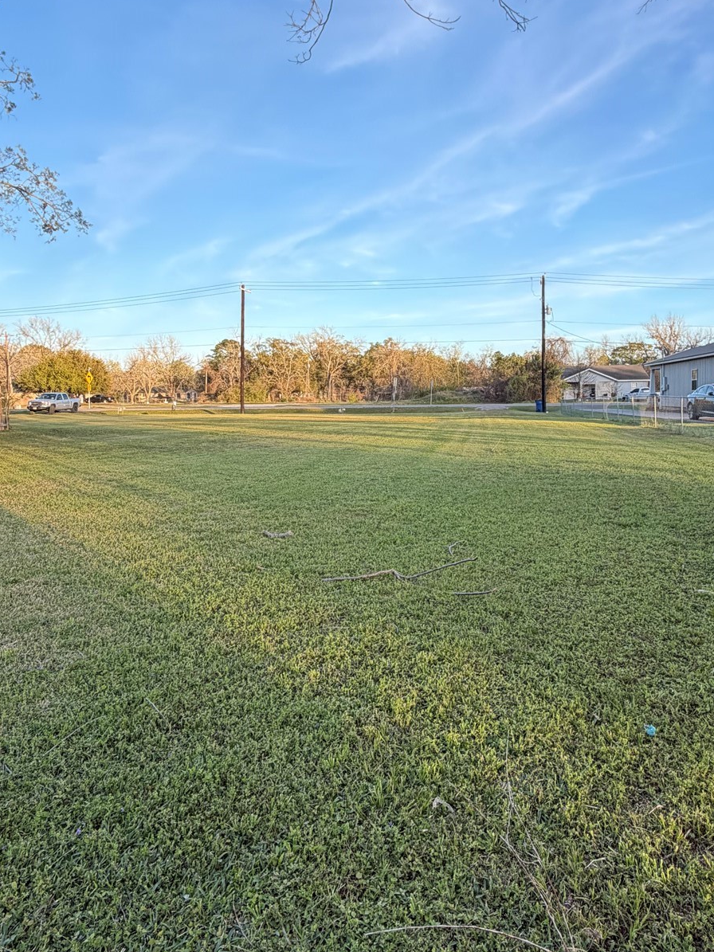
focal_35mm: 24
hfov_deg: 56.8
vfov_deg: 71.3
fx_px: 660
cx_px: 379
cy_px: 416
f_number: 2.2
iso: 100
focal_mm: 2.22
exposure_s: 1/121
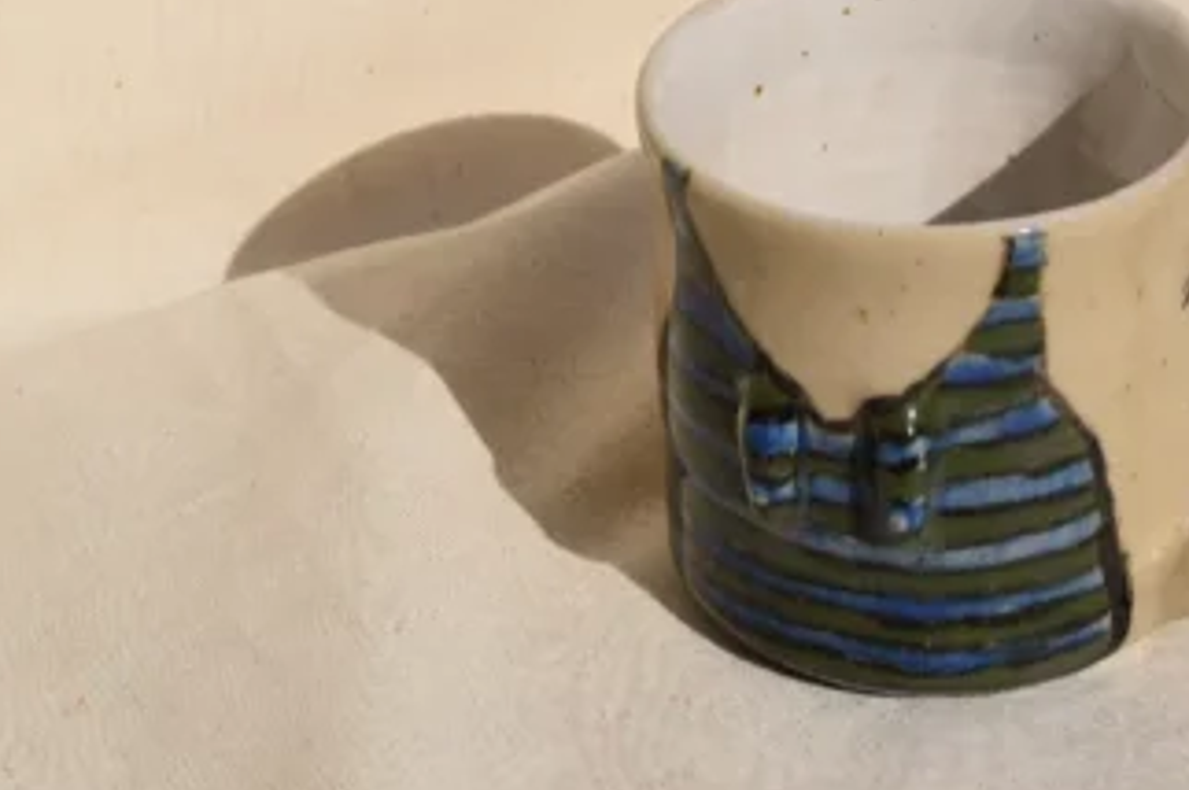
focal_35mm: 154
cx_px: 857
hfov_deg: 13.3
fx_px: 5079
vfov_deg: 8.9
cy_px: 369
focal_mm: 55
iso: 200
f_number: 13
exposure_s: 1/640
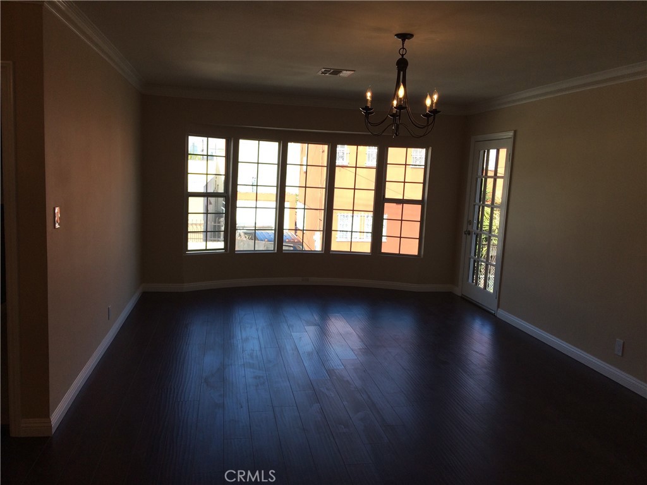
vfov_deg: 48.2
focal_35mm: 29
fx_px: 542
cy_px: 242
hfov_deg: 61.7
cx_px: 324
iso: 32
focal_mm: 4.15
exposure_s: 1/380
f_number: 2.2
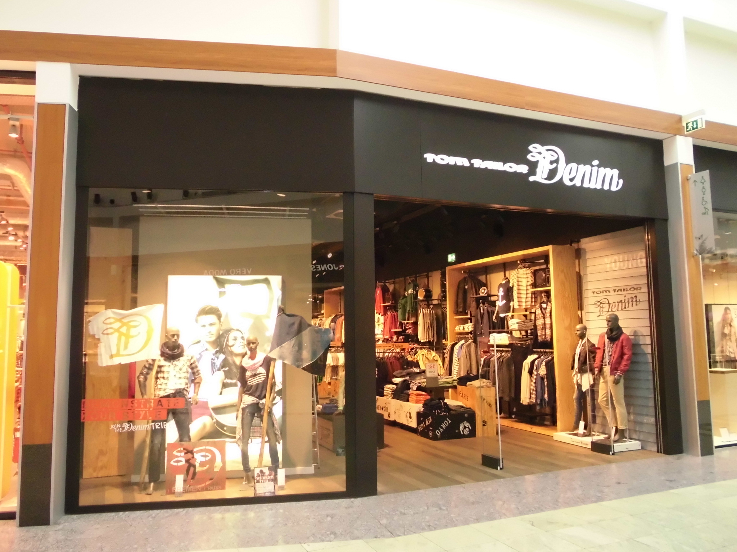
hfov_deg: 67.3
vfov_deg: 53.1
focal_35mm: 26
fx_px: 554
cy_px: 276
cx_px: 368
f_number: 3.2
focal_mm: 4.6
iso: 400
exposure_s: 1/60
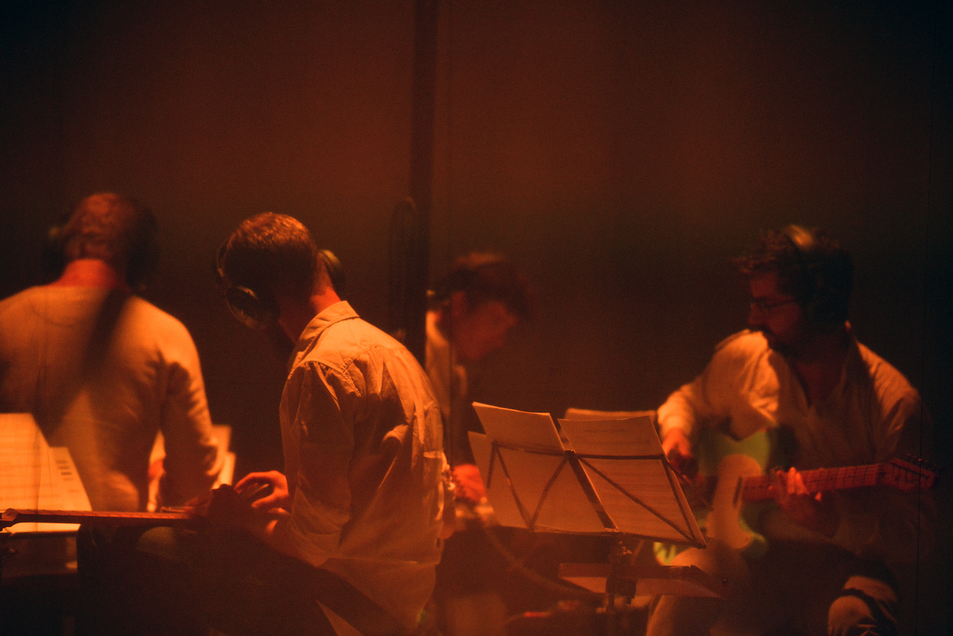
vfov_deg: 13.0
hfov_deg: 19.5
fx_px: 2780
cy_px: 318
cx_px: 476
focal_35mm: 105
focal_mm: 105
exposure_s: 1/80
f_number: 2
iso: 1600
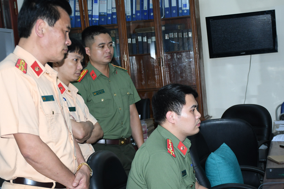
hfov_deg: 26.7
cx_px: 179
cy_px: 120
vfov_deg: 18.0
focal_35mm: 76
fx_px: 597
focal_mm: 35
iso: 1000
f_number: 4.2
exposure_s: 1/200
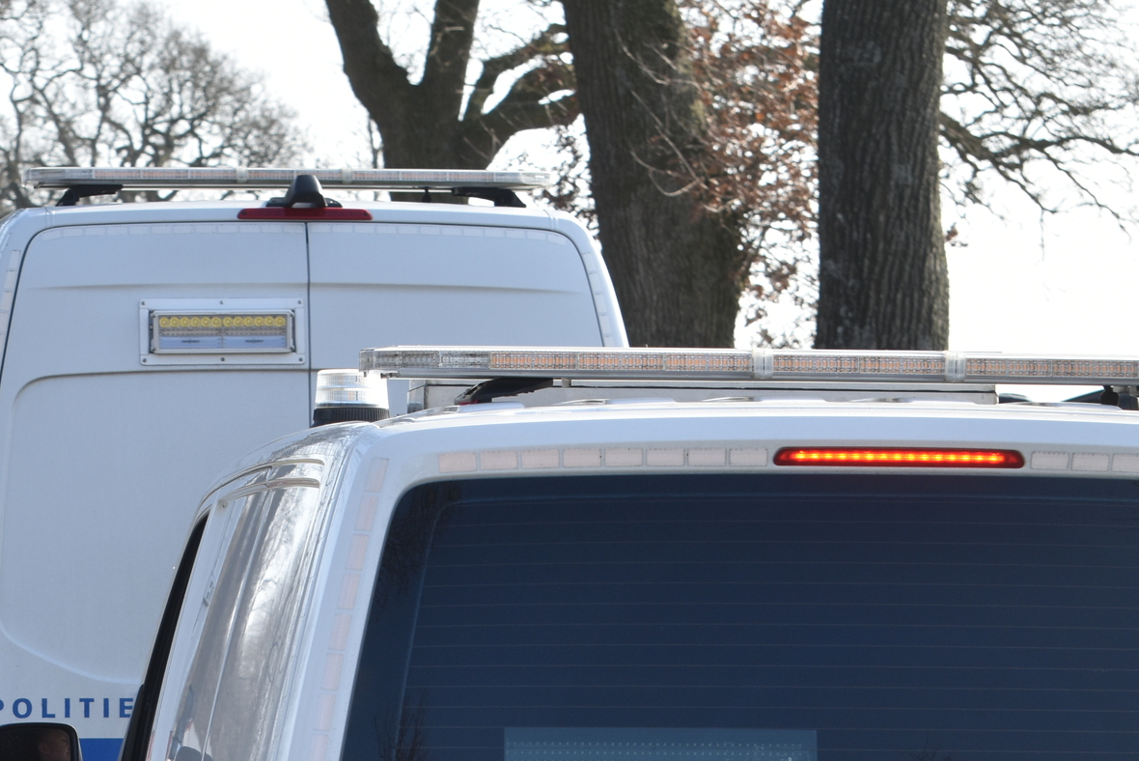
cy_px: 701
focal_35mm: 200
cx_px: 57
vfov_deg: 6.9
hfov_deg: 10.2
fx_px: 6331
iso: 220
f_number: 8
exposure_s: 1/250
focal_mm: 70
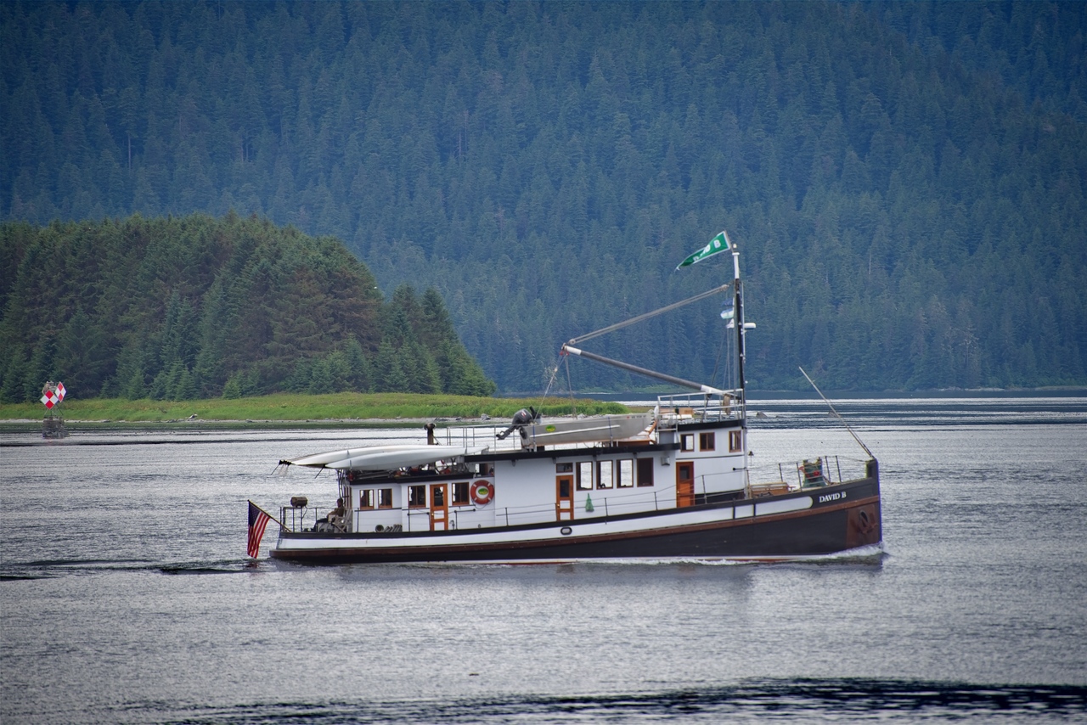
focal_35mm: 300
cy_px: 362
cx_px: 544
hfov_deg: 6.9
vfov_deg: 4.6
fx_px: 9060
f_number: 5.6
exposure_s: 1/640
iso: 320
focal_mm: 300
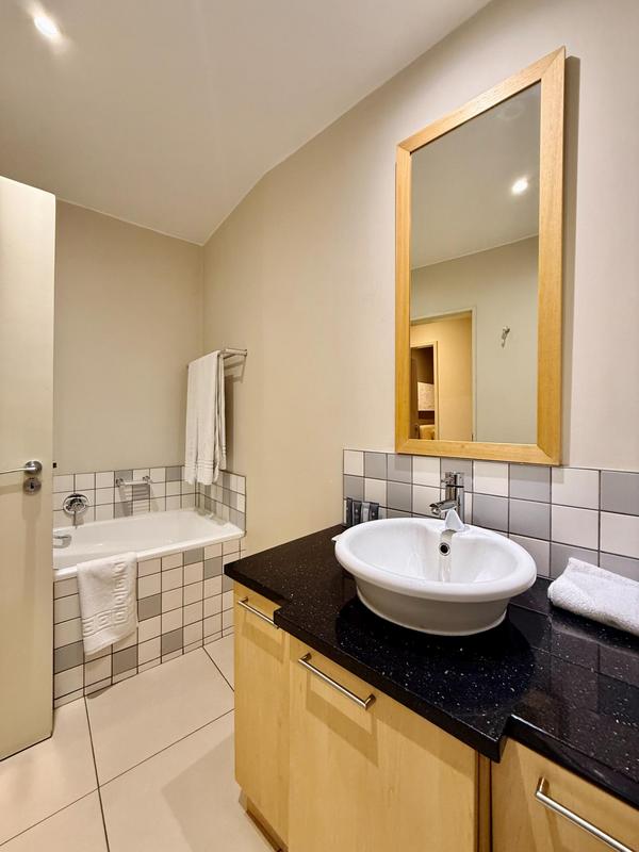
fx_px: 345
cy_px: 426
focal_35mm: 14
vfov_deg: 102.1
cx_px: 320
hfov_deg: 85.7
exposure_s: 1/50
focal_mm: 2.22
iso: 200
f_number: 2.2
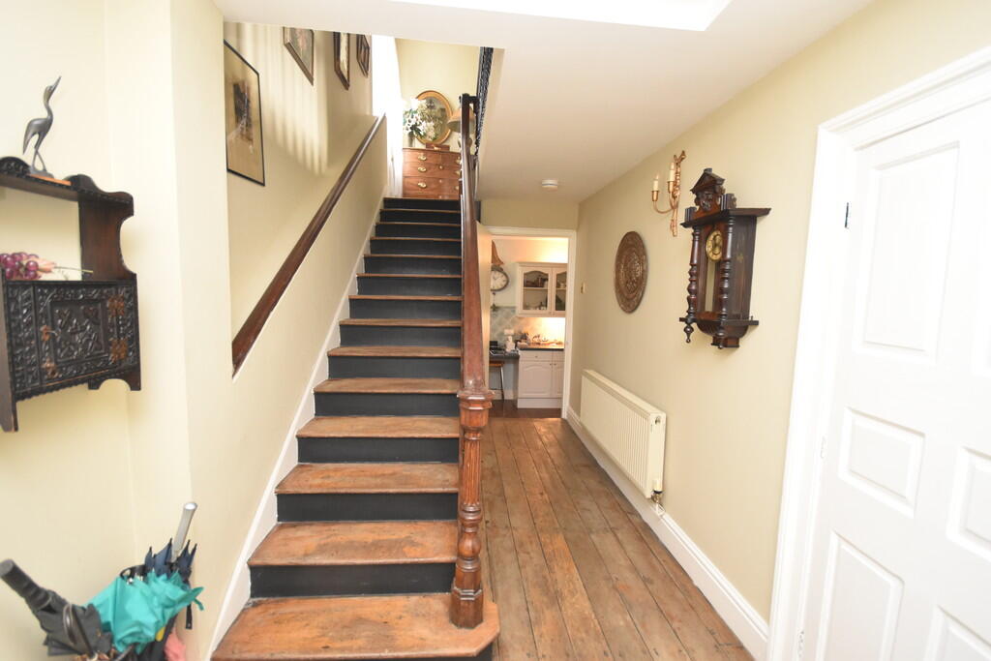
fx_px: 413
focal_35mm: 15
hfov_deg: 100.4
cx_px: 496
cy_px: 330
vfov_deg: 77.3
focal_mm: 10
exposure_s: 1/60
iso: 2500
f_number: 4
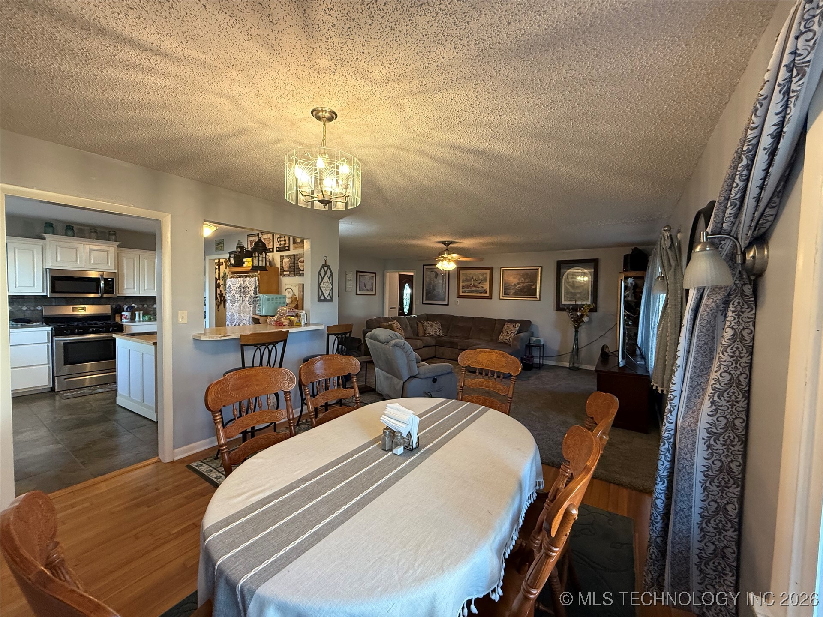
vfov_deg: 85.7
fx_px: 333
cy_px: 308
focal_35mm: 14
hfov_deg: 102.1
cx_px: 412
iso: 400
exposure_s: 1/60
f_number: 2.2
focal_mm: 2.22
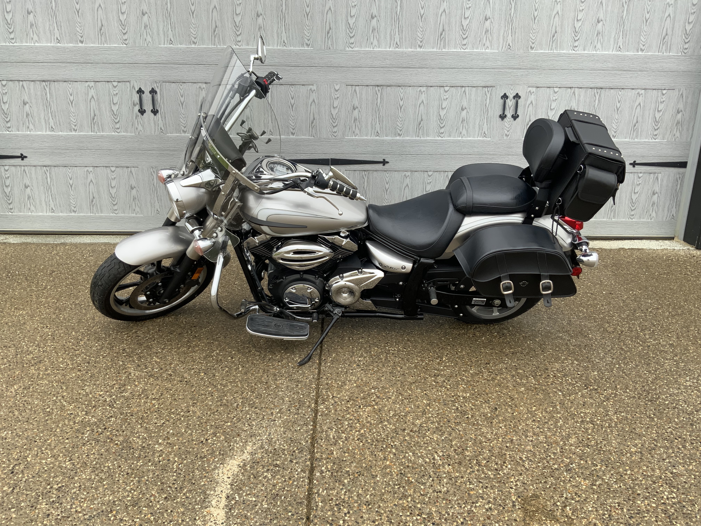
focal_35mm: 29
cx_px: 350
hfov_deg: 61.7
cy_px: 263
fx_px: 587
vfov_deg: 48.2
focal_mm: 3
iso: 16
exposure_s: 1/124
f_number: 1.8
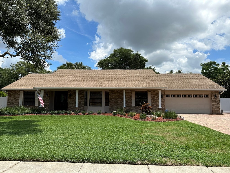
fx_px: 159
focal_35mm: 24
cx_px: 115
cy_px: 86
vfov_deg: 56.8
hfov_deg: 71.6
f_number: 1.78
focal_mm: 6.86
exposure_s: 1/6623
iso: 80
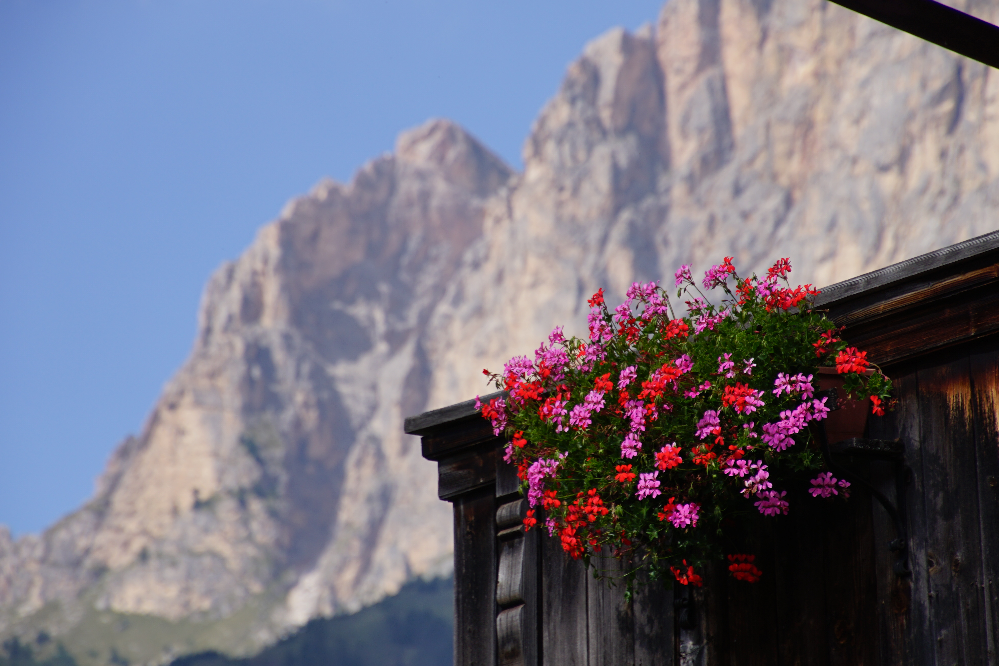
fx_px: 5827
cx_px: 500
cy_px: 333
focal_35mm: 210
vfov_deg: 6.5
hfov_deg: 9.8
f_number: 6.3
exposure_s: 1/320
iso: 100
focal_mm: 140
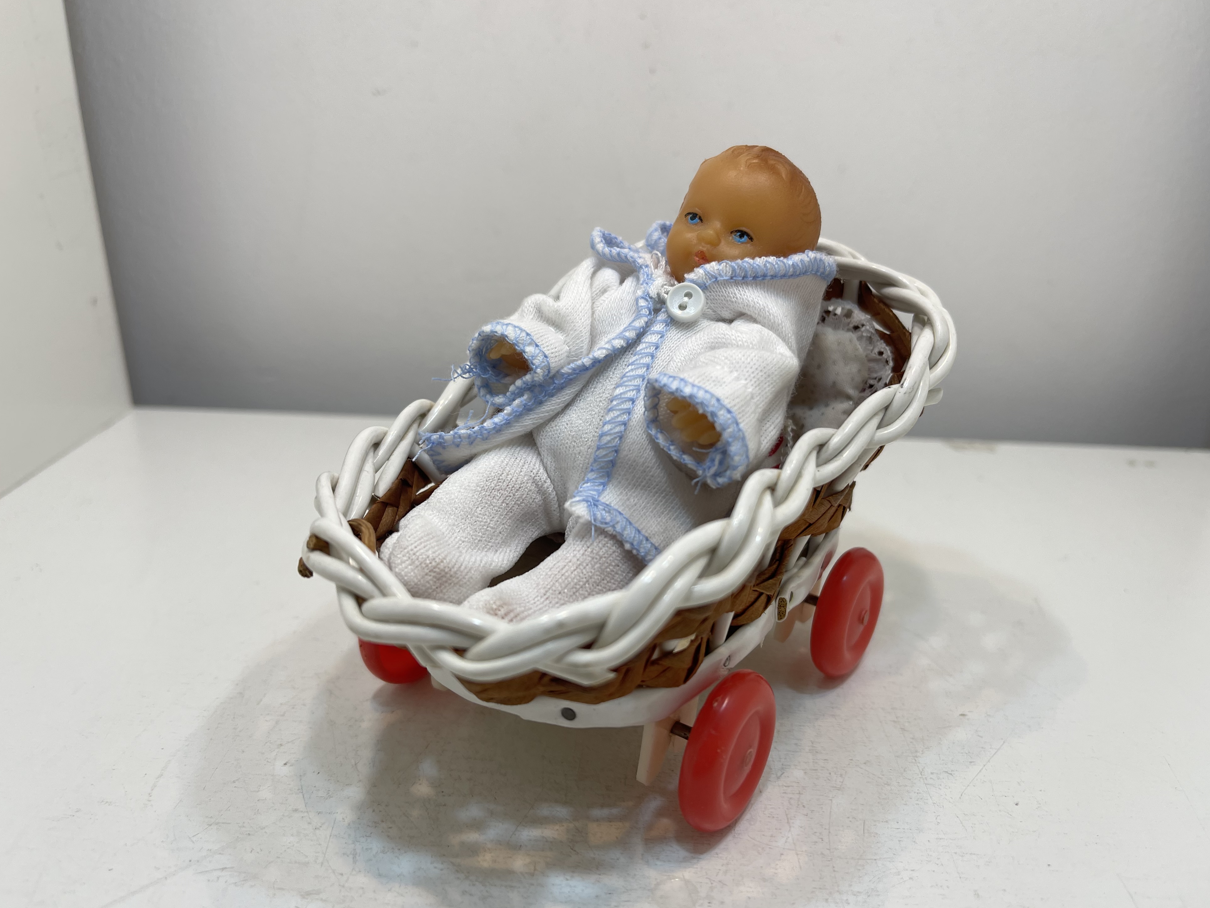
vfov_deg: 53.1
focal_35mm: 26
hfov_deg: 67.3
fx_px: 909
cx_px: 610
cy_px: 463
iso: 32
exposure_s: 1/309
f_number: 1.6
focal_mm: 5.1
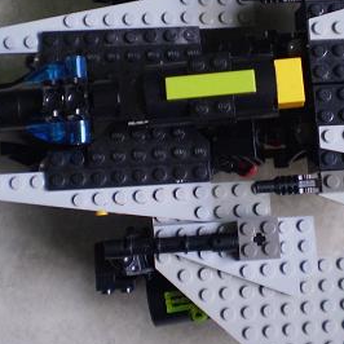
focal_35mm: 78
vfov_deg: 22.0
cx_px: 227
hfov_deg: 22.1
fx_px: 877
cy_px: 78
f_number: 3.1
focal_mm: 6.3
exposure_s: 1/20
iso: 125
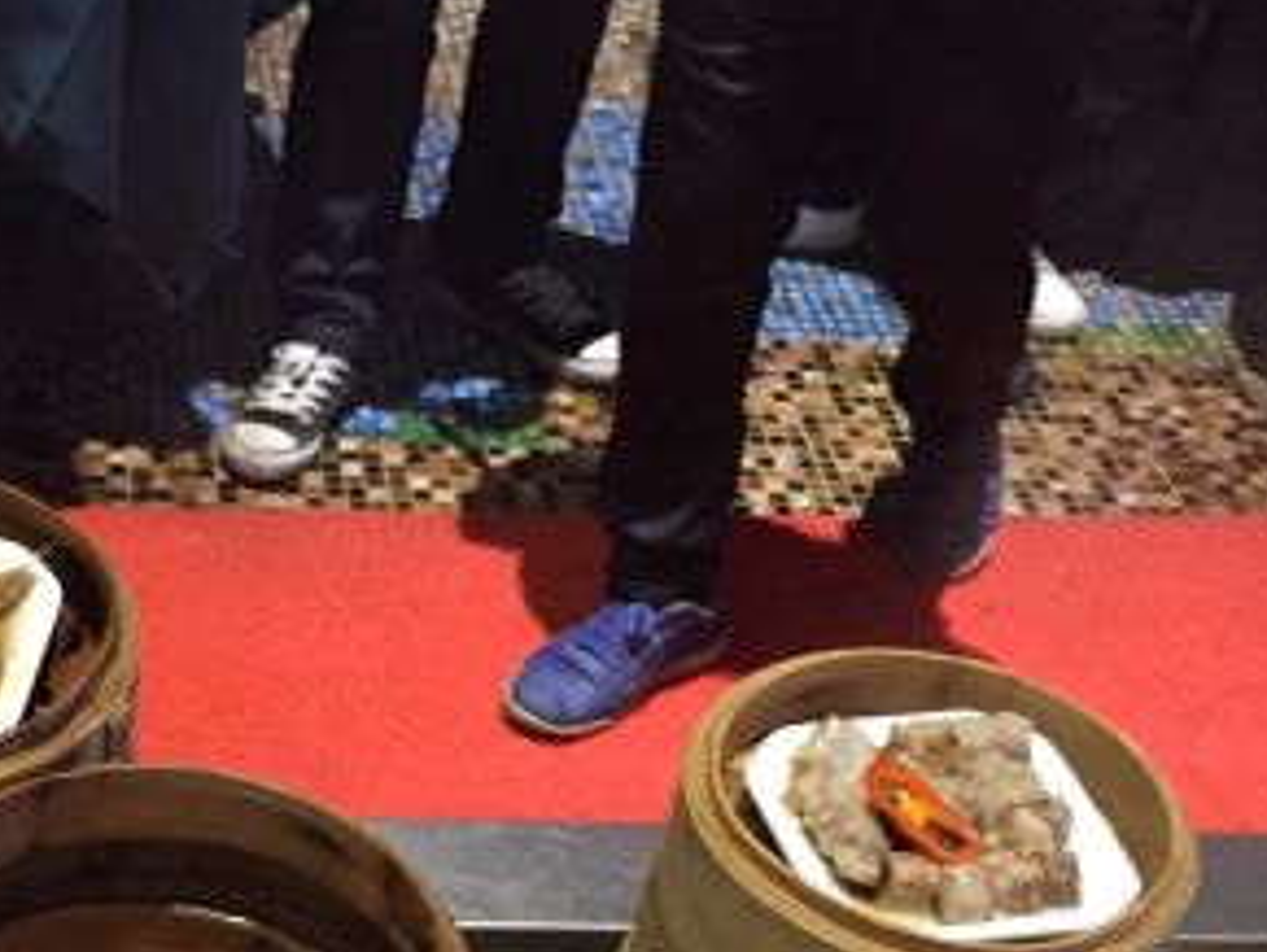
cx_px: 166
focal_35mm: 70
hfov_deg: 26.9
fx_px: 2564
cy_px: 1055
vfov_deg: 20.1
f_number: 2.2
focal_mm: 4.15
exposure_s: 1/33
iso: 320
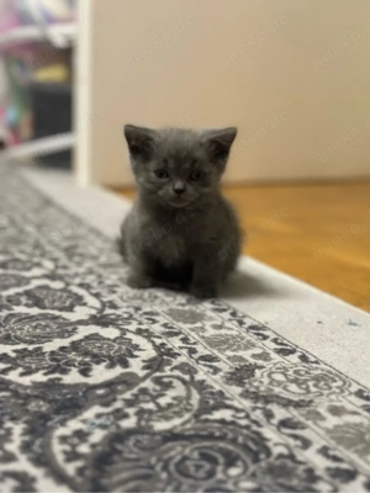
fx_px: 684
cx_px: 185
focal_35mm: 48
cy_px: 246
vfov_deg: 39.7
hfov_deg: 30.3
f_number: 1.78
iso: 400
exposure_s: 1/40
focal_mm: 6.86
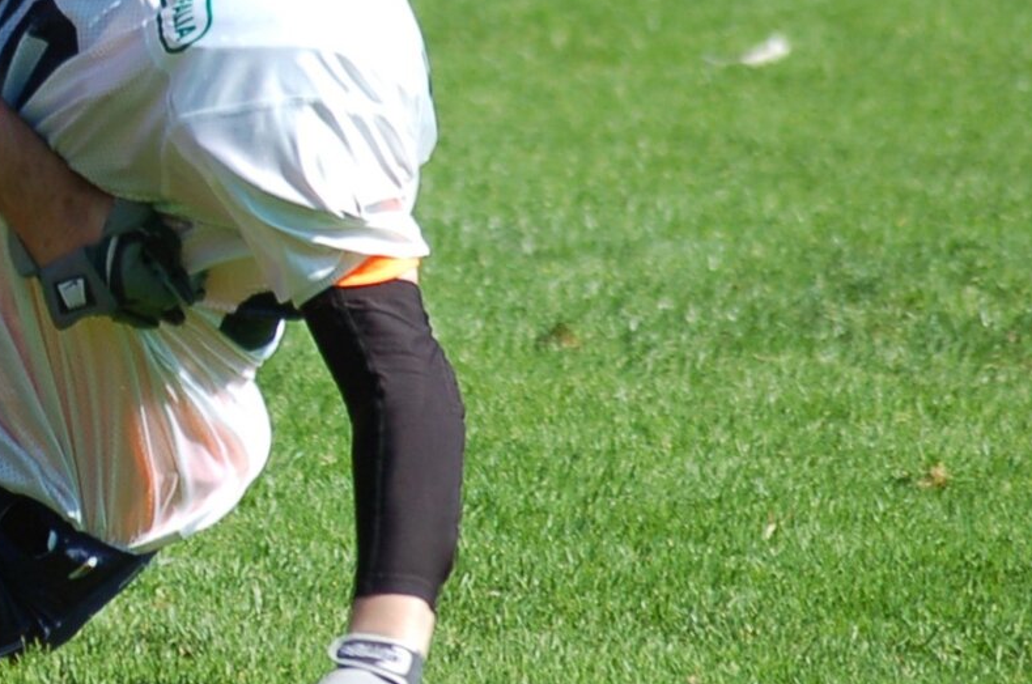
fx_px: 17941
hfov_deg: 3.3
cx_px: -169
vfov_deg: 2.2
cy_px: 133
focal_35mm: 627
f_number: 4.5
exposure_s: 1/1000
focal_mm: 150
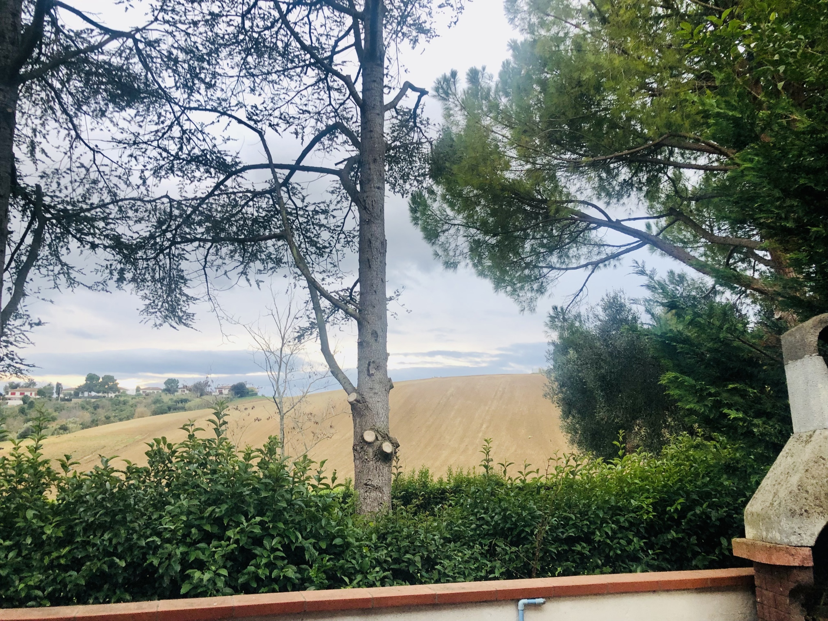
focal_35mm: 28
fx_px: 670
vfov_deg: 49.7
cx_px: 414
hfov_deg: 63.4
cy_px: 310
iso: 25
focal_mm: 3.99
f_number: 1.8
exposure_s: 1/33
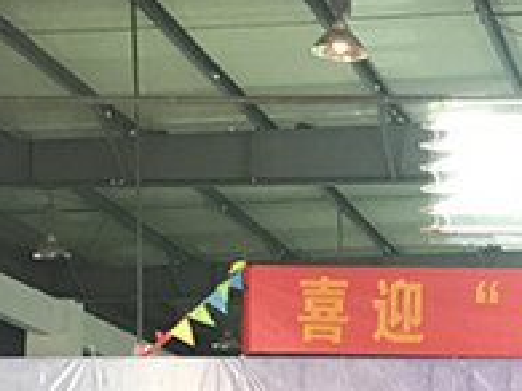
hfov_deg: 16.1
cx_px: 779
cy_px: 553
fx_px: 1688
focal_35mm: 112
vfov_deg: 12.7
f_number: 1.8
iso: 32
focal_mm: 3.99
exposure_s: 1/25
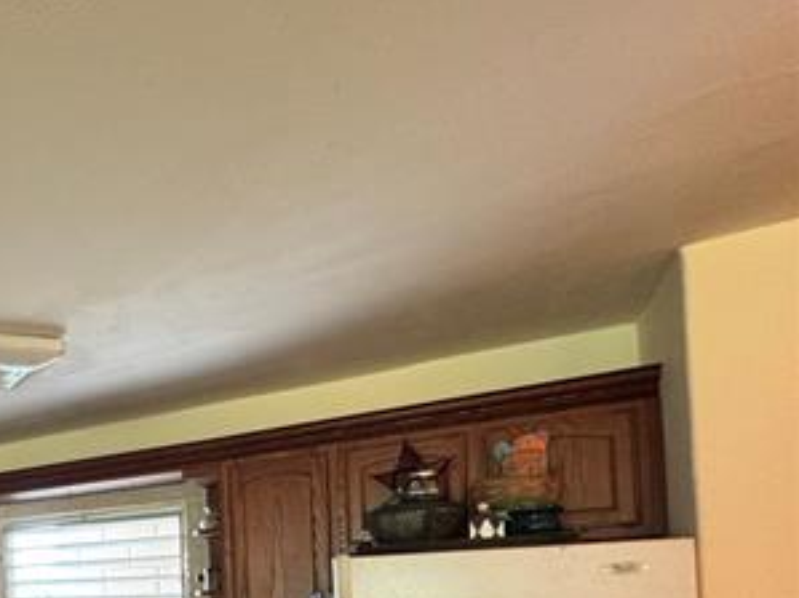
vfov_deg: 41.1
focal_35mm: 30
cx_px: -53
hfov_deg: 46.5
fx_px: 692
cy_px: 590
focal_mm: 2.22
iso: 500
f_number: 2.2
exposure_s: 1/60
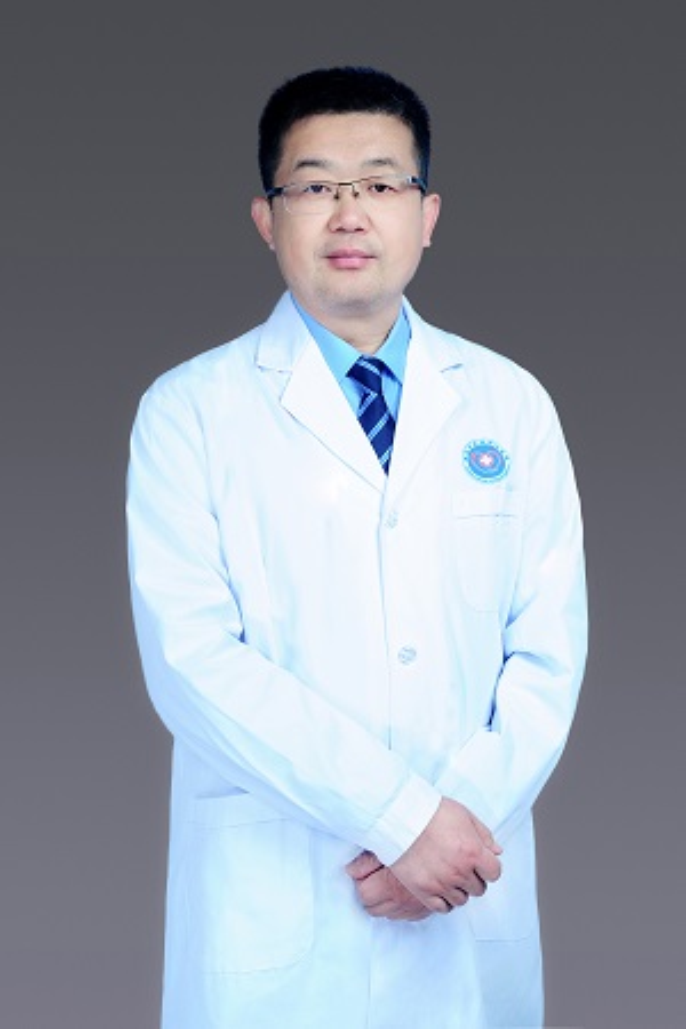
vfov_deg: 39.6
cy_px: 514
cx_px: 343
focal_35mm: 50
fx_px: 1429
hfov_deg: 27.0
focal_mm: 50
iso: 200
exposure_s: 1/160
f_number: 9
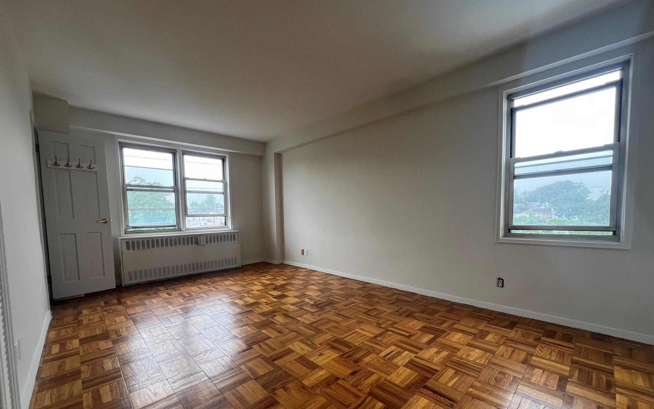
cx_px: 325
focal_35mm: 14
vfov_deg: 78.2
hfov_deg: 105.3
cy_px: 232
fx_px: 250
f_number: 1.8
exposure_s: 1/99
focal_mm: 1.57
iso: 100
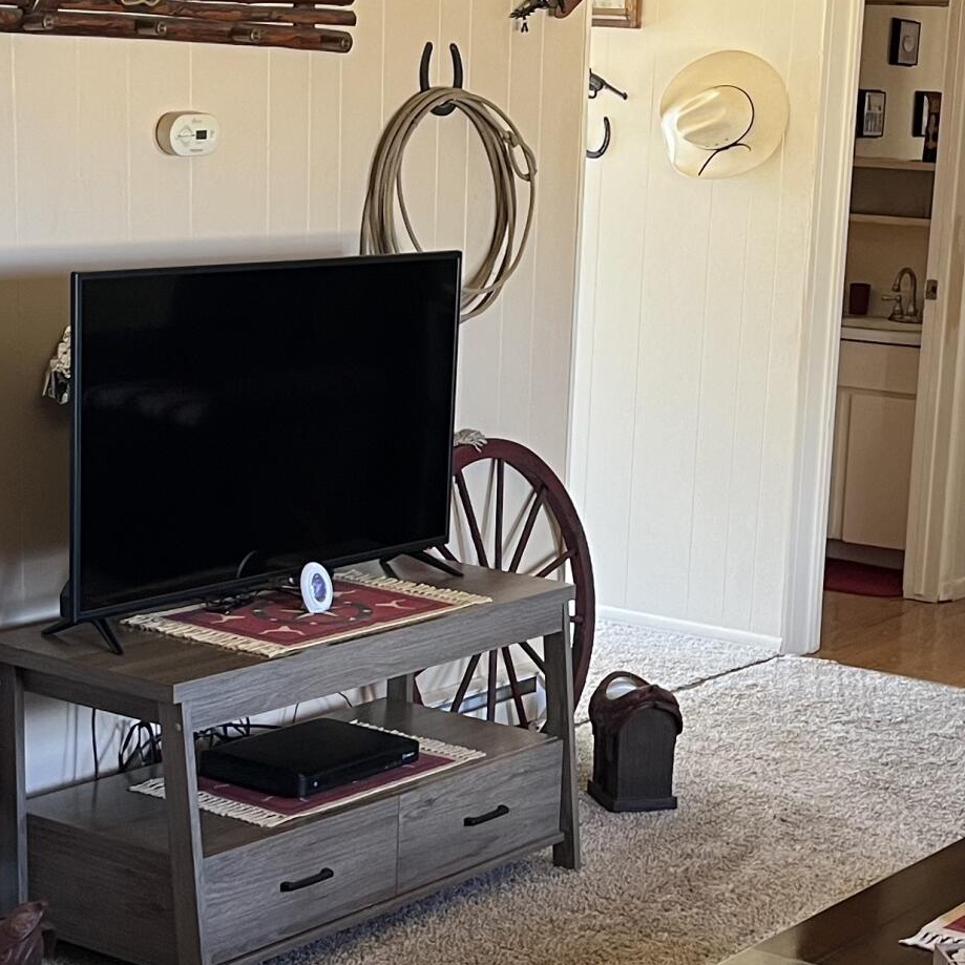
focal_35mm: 75
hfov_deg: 23.0
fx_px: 2365
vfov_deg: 23.0
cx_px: 591
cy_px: 613
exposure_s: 1/60
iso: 160
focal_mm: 5.1
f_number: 1.6
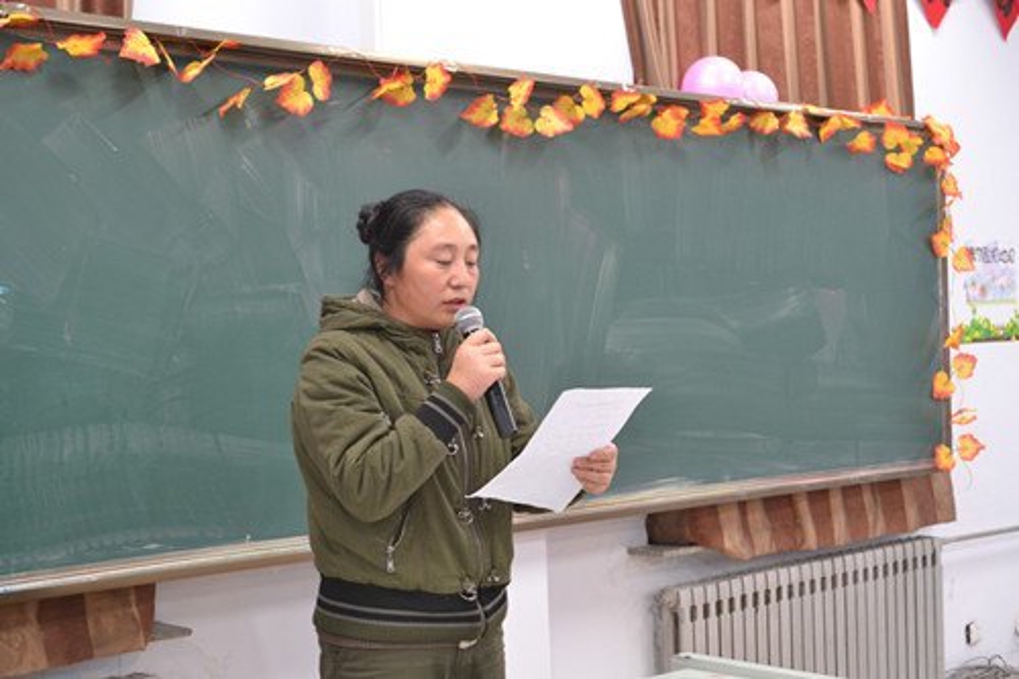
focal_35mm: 54
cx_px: 510
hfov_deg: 36.9
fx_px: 1528
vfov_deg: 25.0
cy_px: 340
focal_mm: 36
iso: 800
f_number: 6.3
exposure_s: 1/13
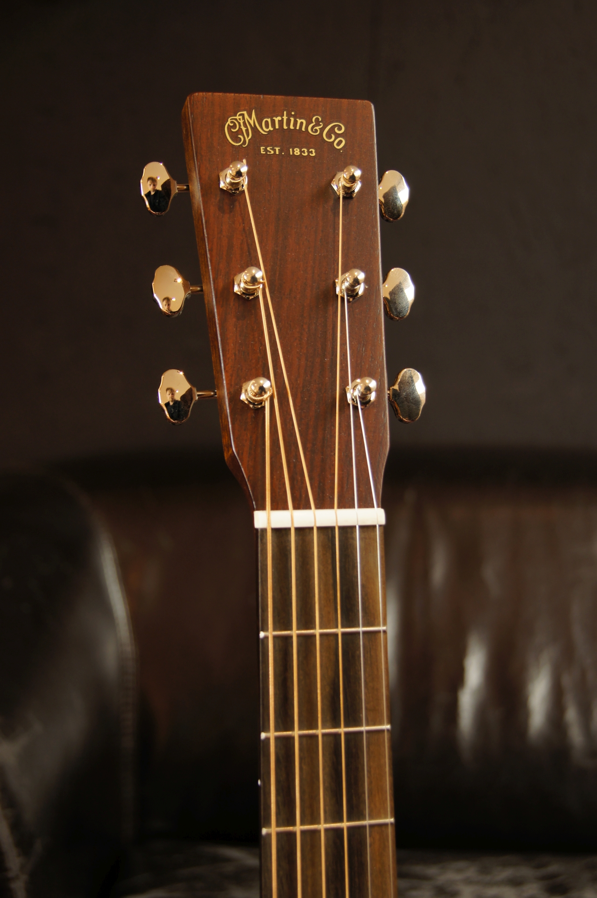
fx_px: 1308
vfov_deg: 37.9
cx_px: 298
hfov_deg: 25.7
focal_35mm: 52
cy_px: 449
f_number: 5
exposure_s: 1/5
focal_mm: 35
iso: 100
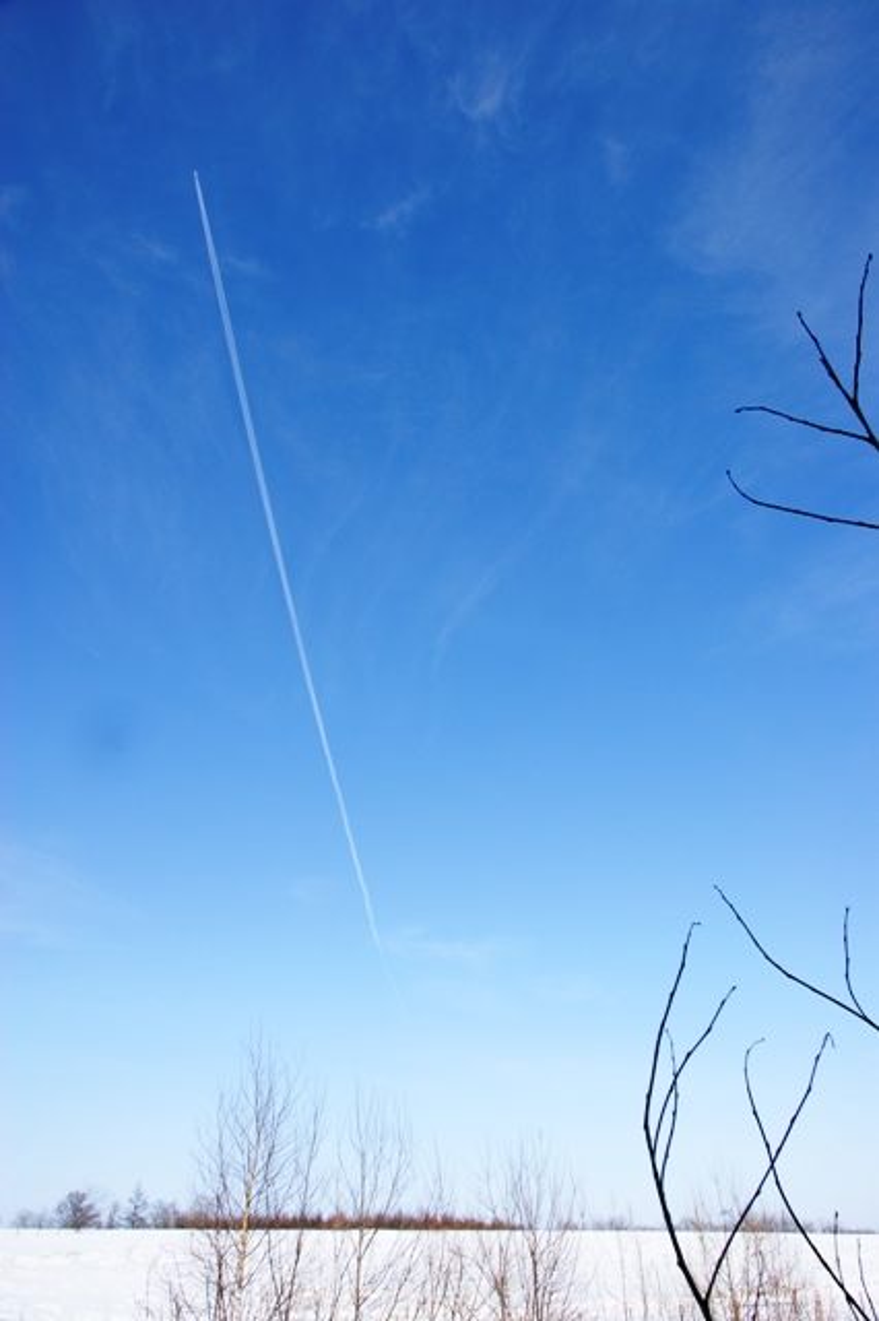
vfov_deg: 73.8
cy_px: 660
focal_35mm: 24
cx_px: 440
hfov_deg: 53.1
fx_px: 880
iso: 100
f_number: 10
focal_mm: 16
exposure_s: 1/160
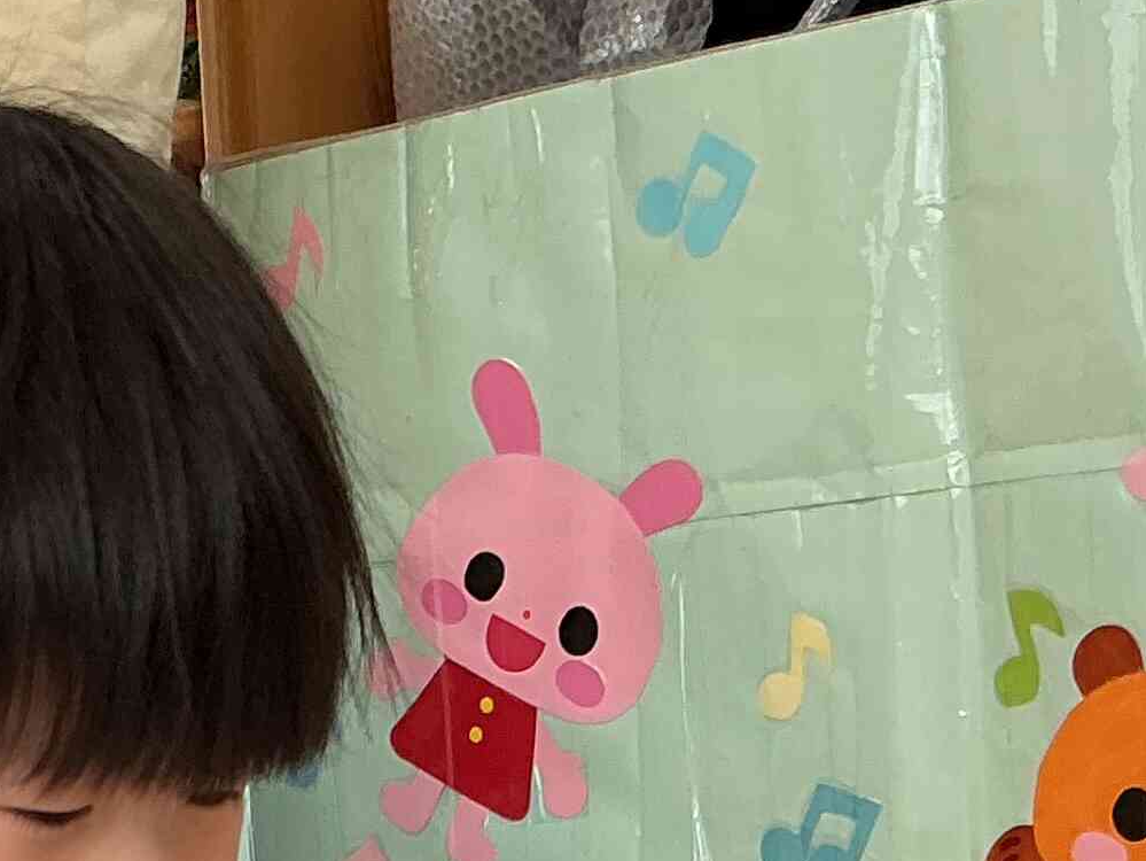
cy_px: 1465
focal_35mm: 117
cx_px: -44
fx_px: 3875
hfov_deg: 16.4
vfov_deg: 11.8
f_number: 1.8
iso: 20
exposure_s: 1/123
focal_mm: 3
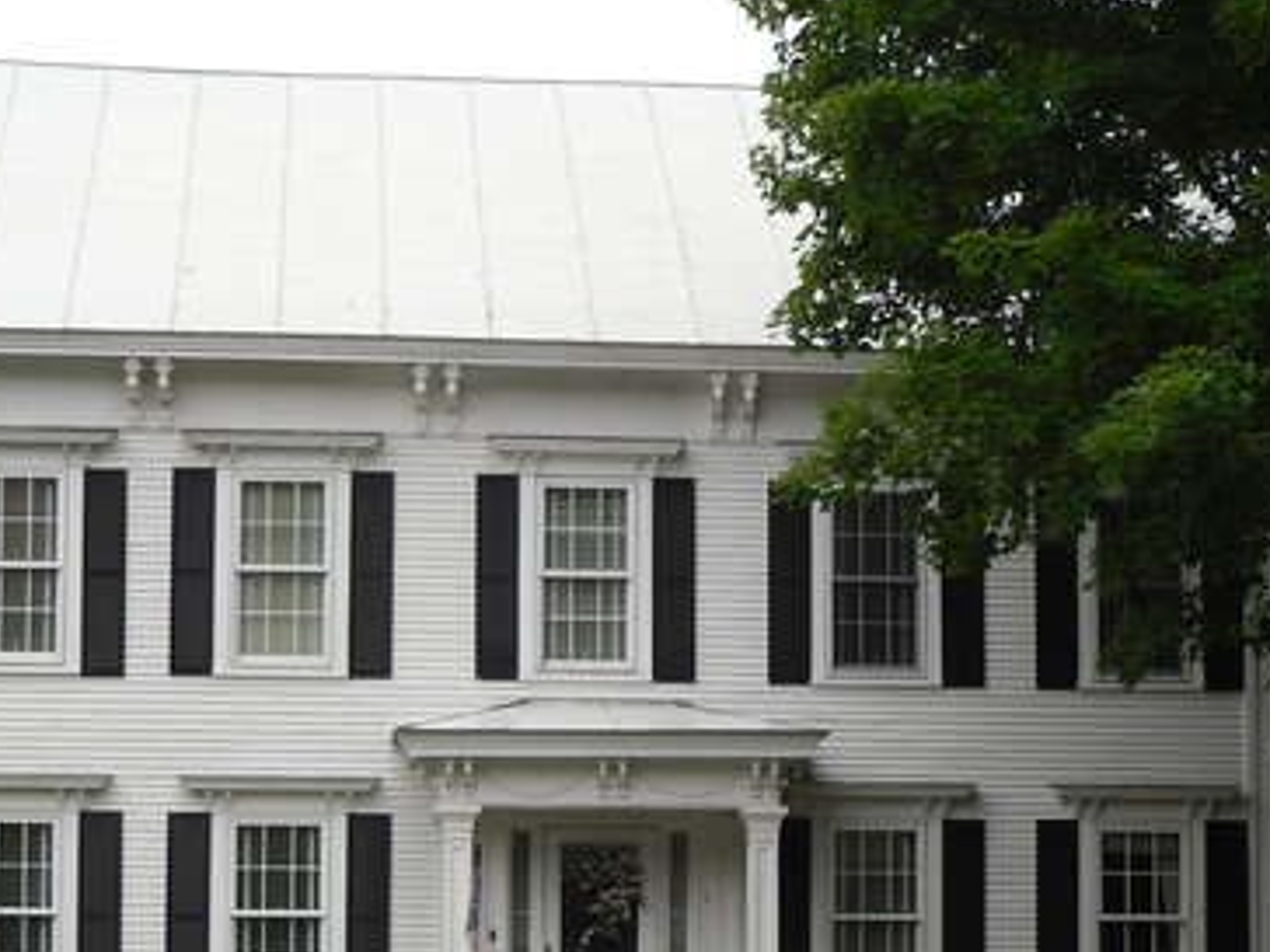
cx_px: 733
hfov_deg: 21.8
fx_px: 3302
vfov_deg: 16.3
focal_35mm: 90
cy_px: 778
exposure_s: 1/125
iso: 80
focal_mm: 7.44
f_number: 3.1
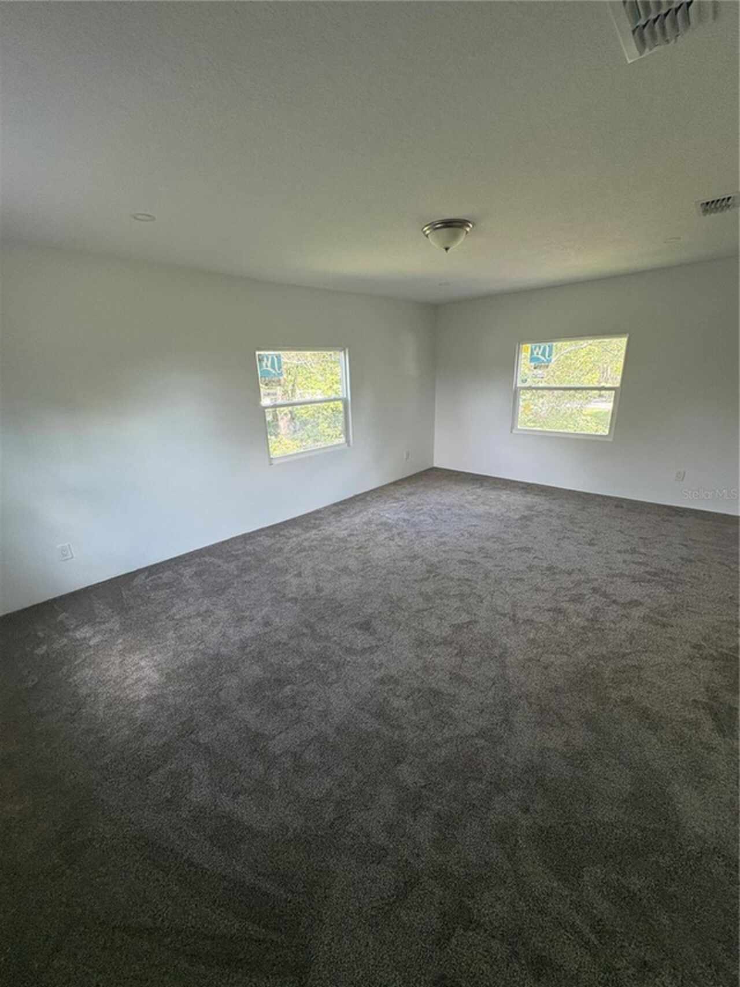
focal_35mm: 14
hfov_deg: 85.7
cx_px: 370
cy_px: 494
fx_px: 399
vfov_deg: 102.1
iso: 200
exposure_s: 1/99
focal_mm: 2.22
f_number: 2.2
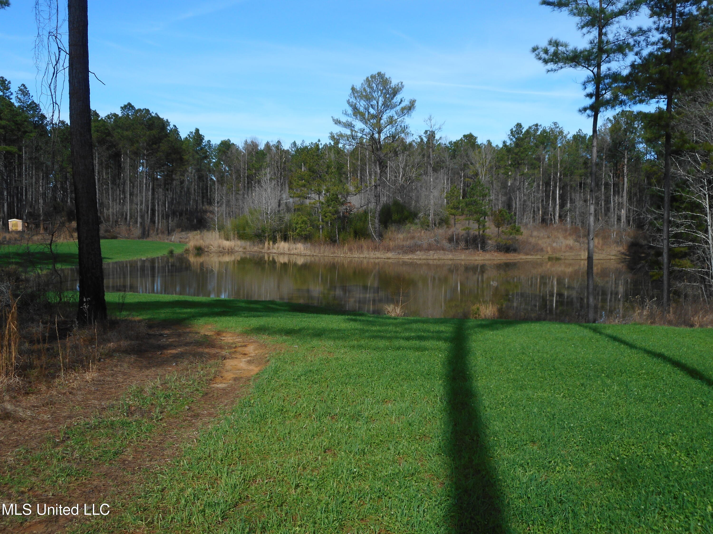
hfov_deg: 47.9
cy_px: 267
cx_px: 356
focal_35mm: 39
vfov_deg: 36.8
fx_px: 803
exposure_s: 1/500
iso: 80
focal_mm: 6.9
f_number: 4.5
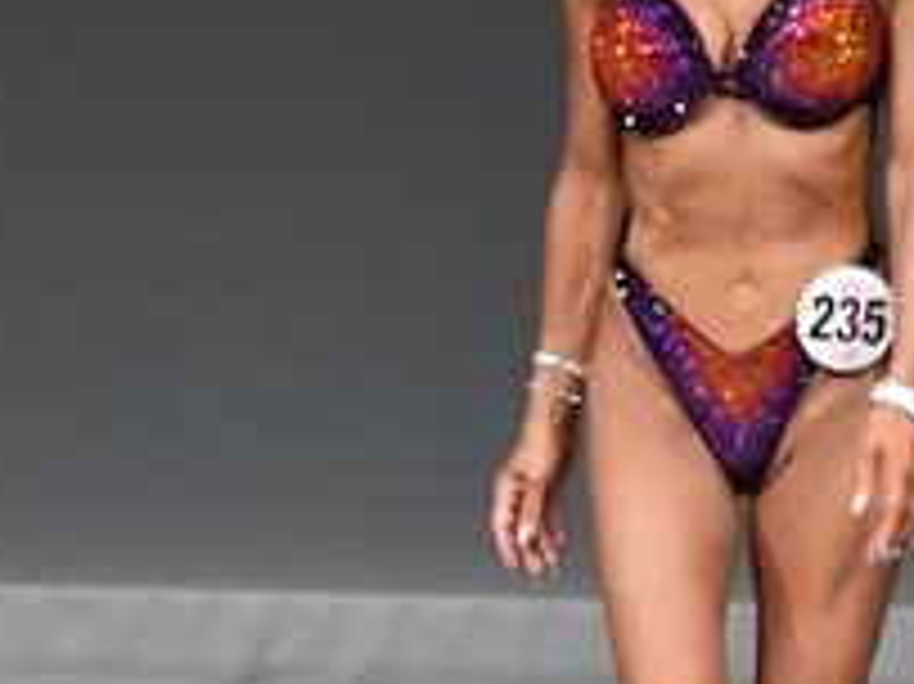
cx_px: 633
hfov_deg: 1.7
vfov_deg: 1.3
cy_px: 540
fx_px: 30452
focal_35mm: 1154
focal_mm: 210
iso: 4000
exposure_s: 1/400
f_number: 5.6
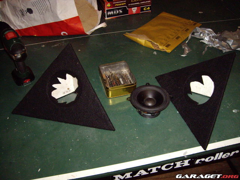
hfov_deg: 49.0
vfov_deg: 37.7
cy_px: 90
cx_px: 120
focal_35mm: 38
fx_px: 263
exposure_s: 1/40
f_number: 2.7
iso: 400
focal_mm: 6.2
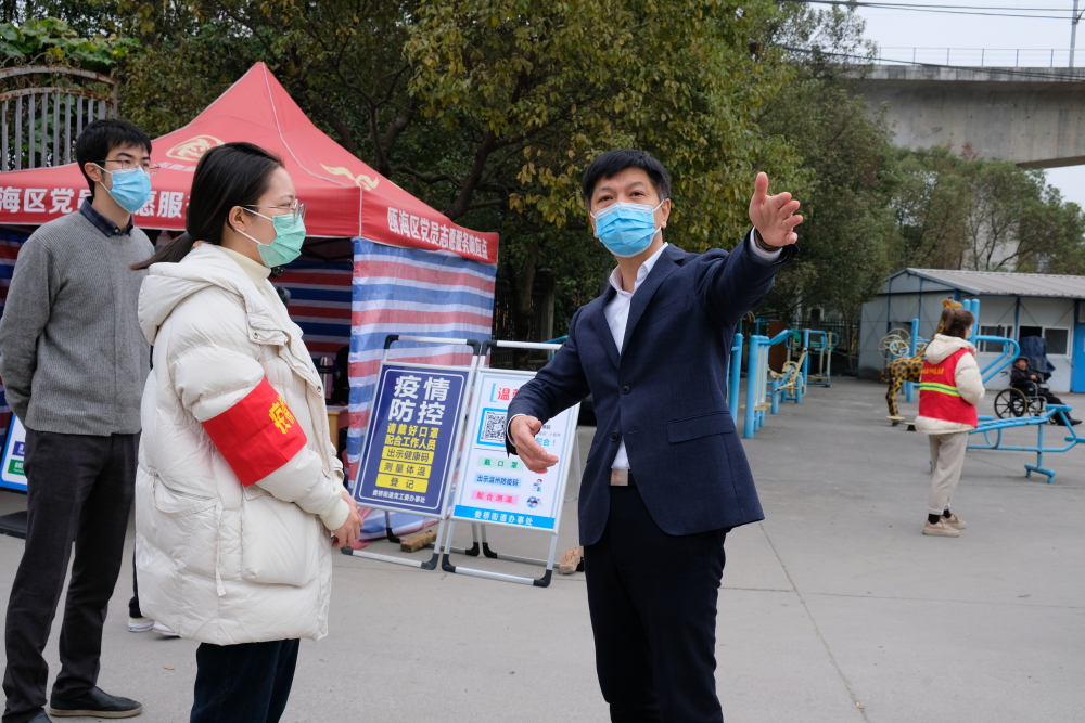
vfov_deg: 36.9
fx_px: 1085
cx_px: 542
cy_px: 362
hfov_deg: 53.1
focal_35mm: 36
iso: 400
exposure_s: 1/140
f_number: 7.1
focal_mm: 24.3
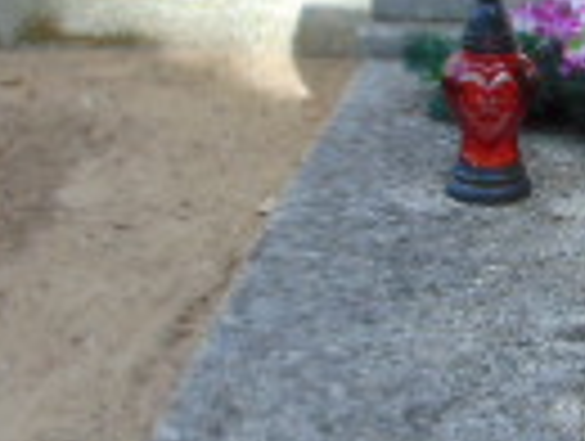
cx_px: 662
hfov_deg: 15.5
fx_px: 2083
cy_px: 261
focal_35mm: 123
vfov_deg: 12.1
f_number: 3
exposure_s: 1/500
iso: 80
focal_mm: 4.5
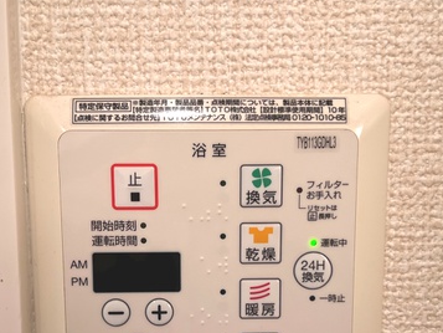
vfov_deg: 28.2
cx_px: 206
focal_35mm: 51
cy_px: 249
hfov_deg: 37.5
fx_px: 653
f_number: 1.5
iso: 80
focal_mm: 5.7
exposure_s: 1/60
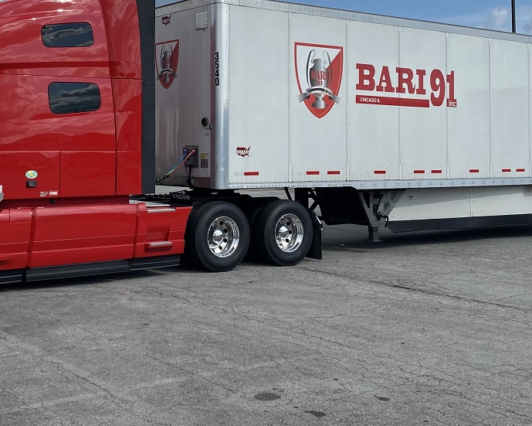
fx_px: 819
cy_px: 120
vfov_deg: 28.8
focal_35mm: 52
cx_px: 213
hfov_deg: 35.9
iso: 32
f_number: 1.8
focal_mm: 4.25
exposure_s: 1/4274
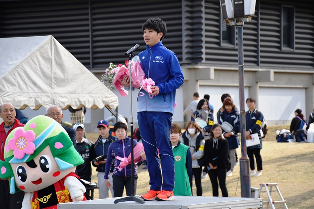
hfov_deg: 14.5
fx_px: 1238
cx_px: 157
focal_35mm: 142
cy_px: 104
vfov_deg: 9.7
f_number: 5.3
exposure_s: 1/1250
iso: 400
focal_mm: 95
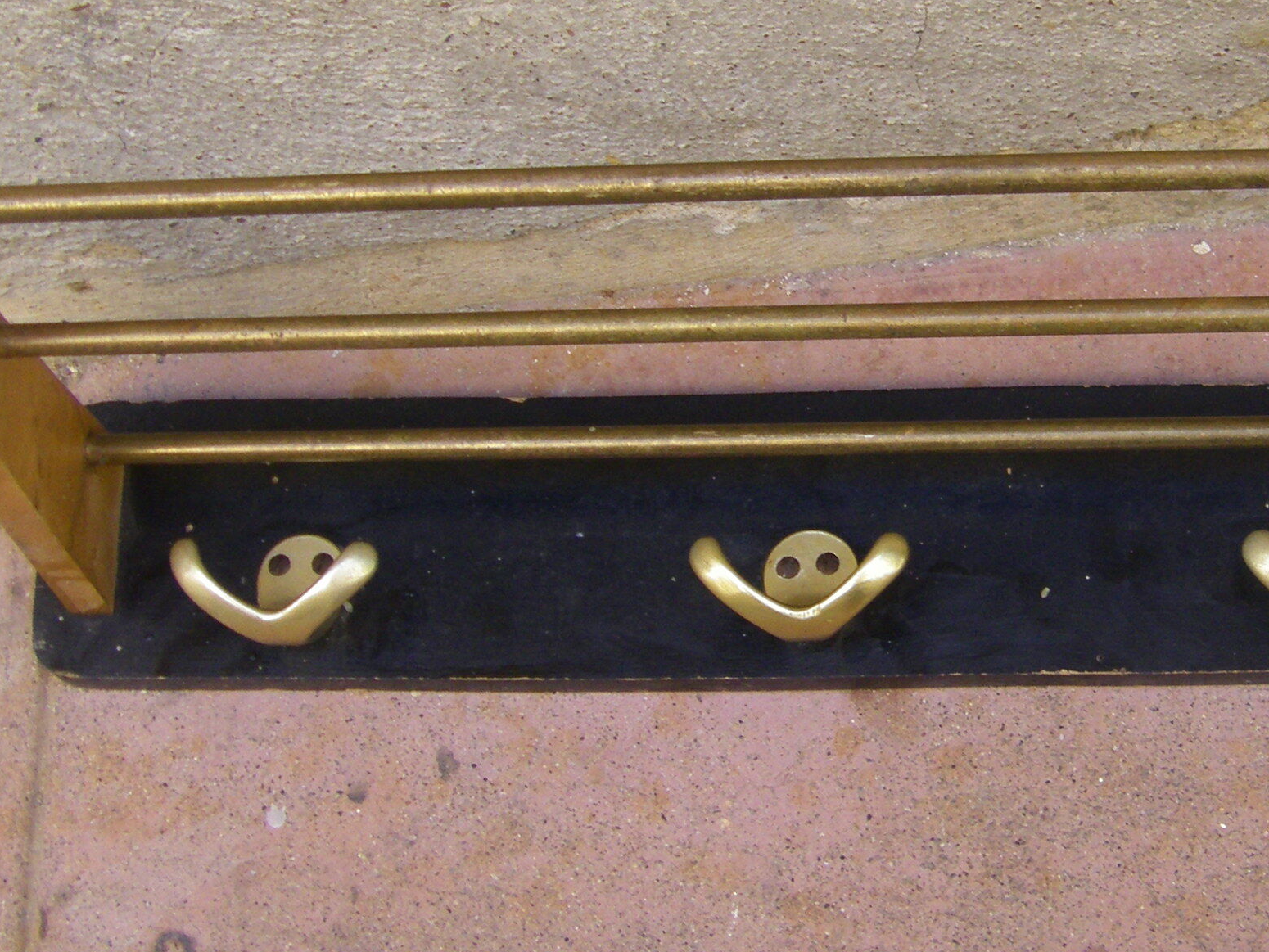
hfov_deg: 23.9
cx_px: 1059
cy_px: 381
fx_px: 2933
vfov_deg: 18.4
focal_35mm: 80
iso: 125
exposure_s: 1/100
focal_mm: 6.3
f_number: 3.5
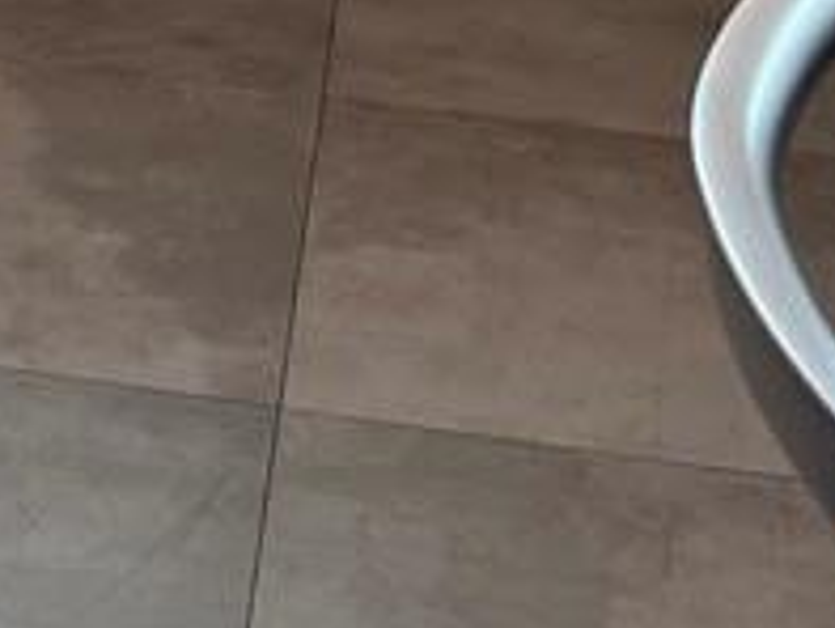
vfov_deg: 7.5
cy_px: -1366
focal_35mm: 169
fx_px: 4079
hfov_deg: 10.6
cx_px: -932
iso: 50
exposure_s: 1/161
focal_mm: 5.1
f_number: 1.6
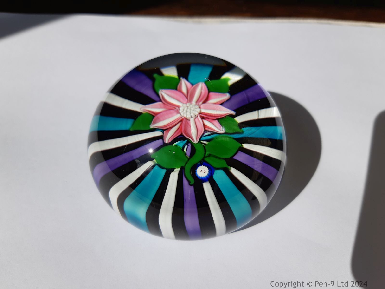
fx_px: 289
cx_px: 192
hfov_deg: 67.3
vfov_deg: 53.1
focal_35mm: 26
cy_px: 144
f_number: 1.7
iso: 40
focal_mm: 3.93
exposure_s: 1/3876
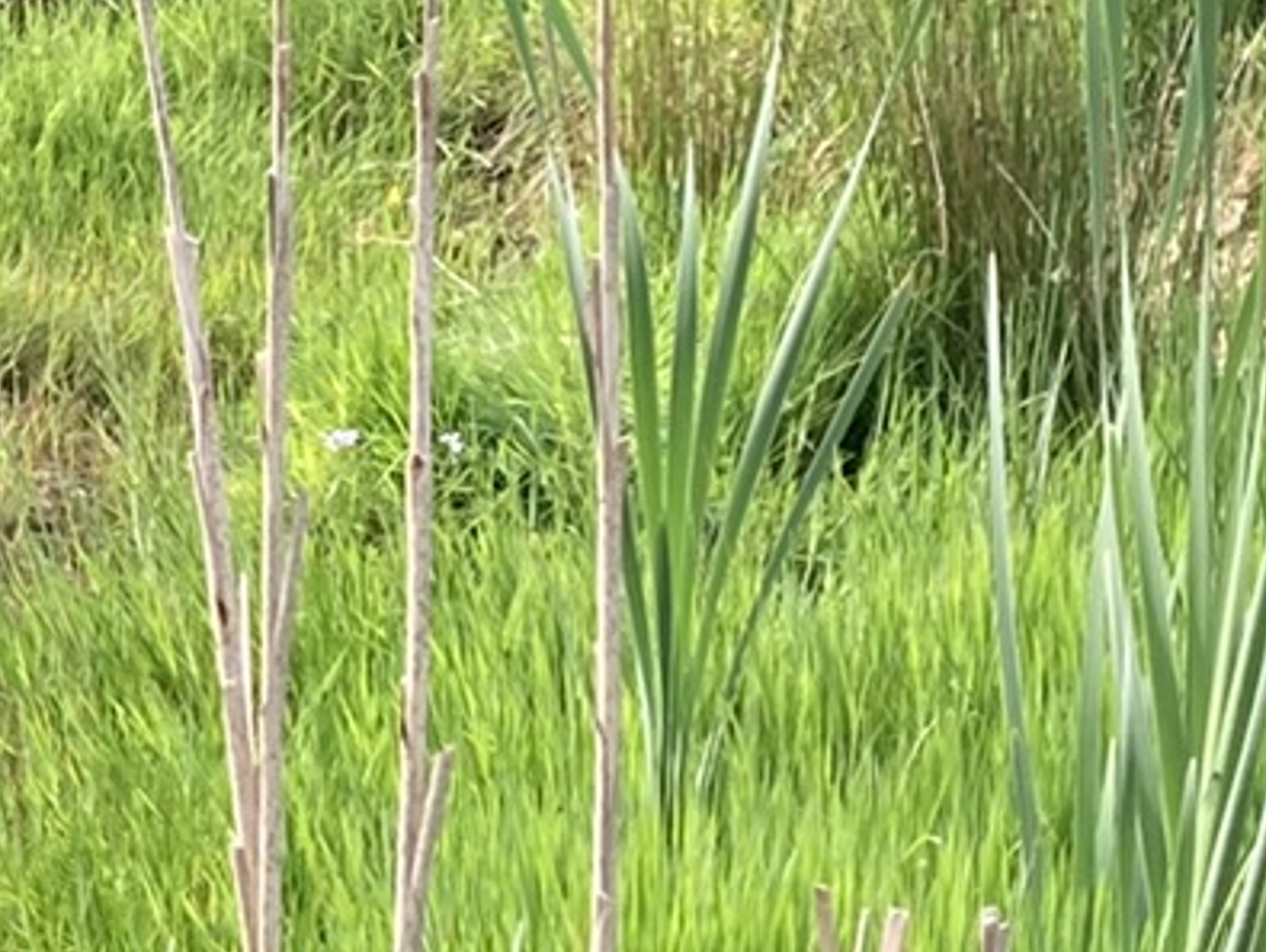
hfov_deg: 12.2
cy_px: 375
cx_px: -1157
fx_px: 5308
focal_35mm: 145
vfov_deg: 10.2
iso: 20
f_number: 1.8
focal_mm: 3.99
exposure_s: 1/457
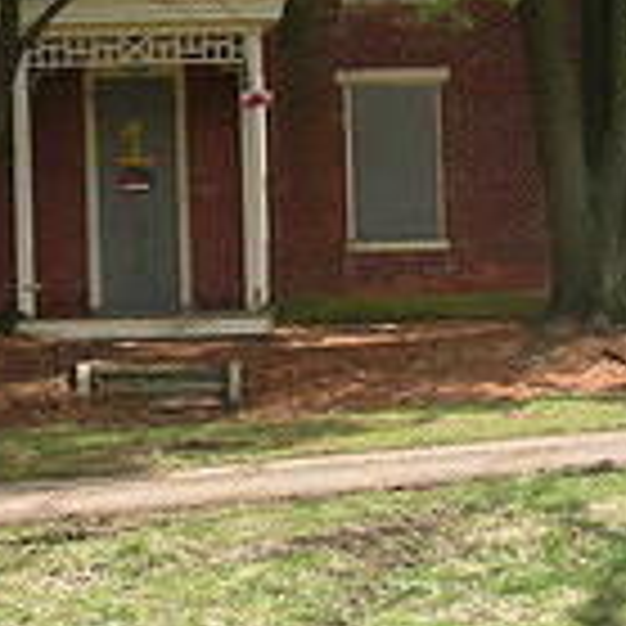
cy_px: 95
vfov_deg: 15.2
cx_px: 293
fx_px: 2332
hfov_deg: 15.3
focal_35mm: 114
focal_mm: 5.8
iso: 50
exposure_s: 1/169
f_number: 5
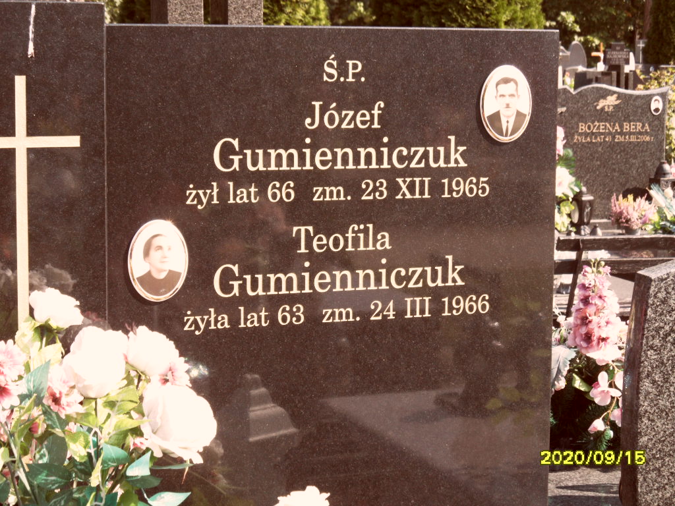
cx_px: 338
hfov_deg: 24.4
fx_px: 1560
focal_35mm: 80
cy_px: 253
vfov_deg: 18.4
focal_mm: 13.2
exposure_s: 1/180
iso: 80
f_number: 4.2
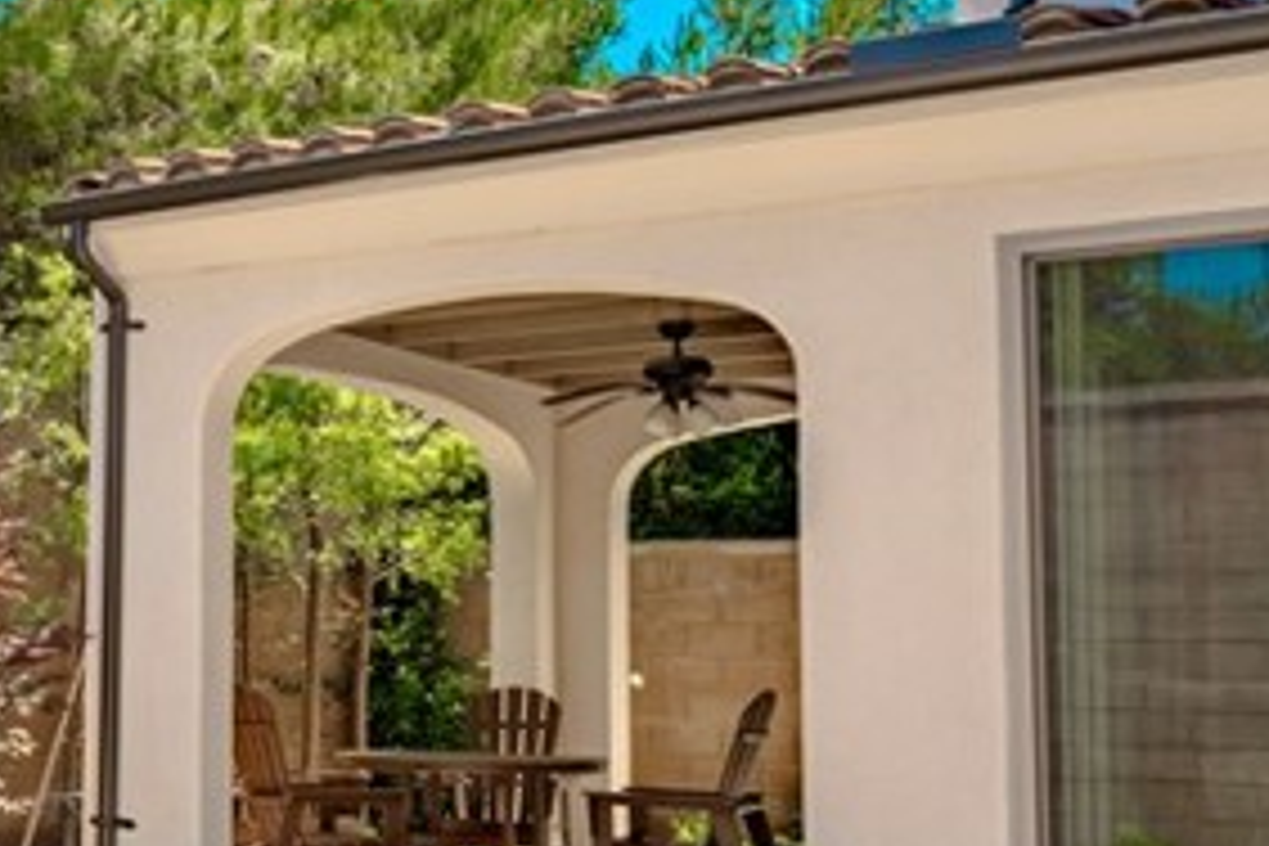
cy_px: 466
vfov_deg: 22.7
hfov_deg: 28.6
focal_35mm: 60
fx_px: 2108
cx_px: -292
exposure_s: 1/3200
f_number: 8
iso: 100
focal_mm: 16.5
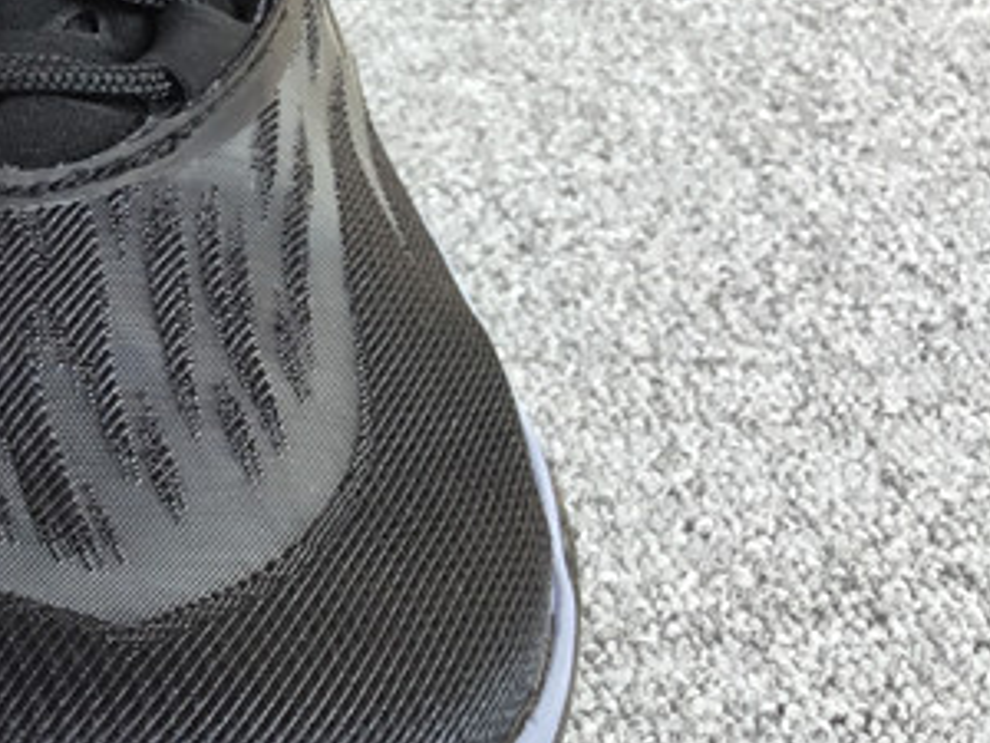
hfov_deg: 18.7
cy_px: 299
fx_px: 2660
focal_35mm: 93
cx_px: -472
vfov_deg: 15.9
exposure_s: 1/100
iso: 25
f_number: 2.4
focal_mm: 3.3
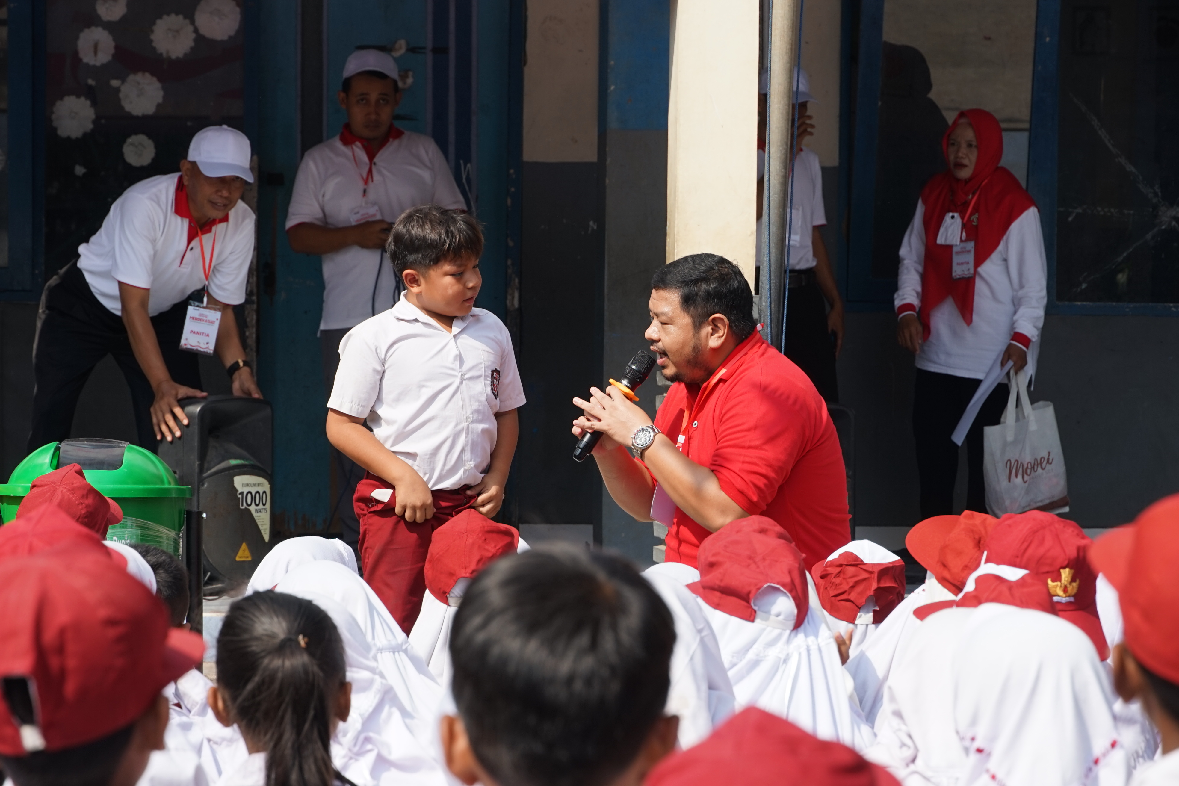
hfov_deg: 17.1
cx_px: 590
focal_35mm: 120
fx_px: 3930
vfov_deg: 11.4
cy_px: 393
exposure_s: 1/250
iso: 100
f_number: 7.1
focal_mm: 80
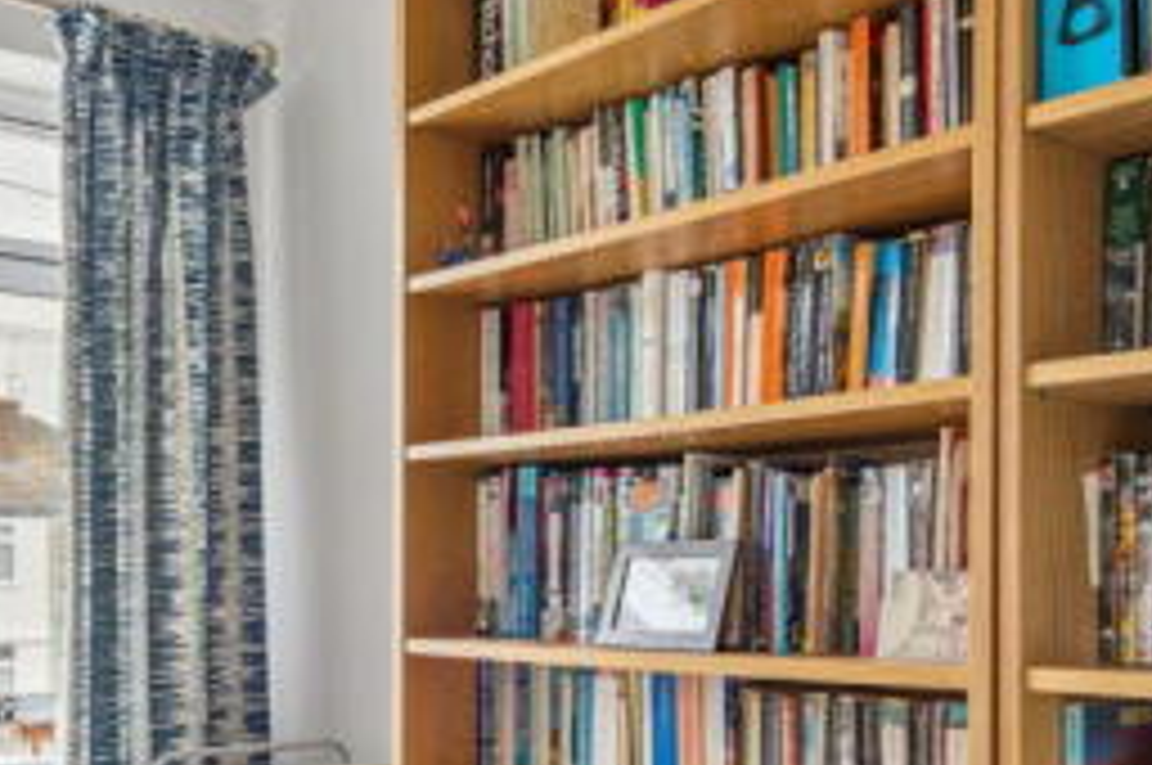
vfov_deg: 31.8
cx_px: 281
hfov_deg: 45.7
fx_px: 1310
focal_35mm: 41
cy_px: 596
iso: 320
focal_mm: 16
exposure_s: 1/13
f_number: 5.6
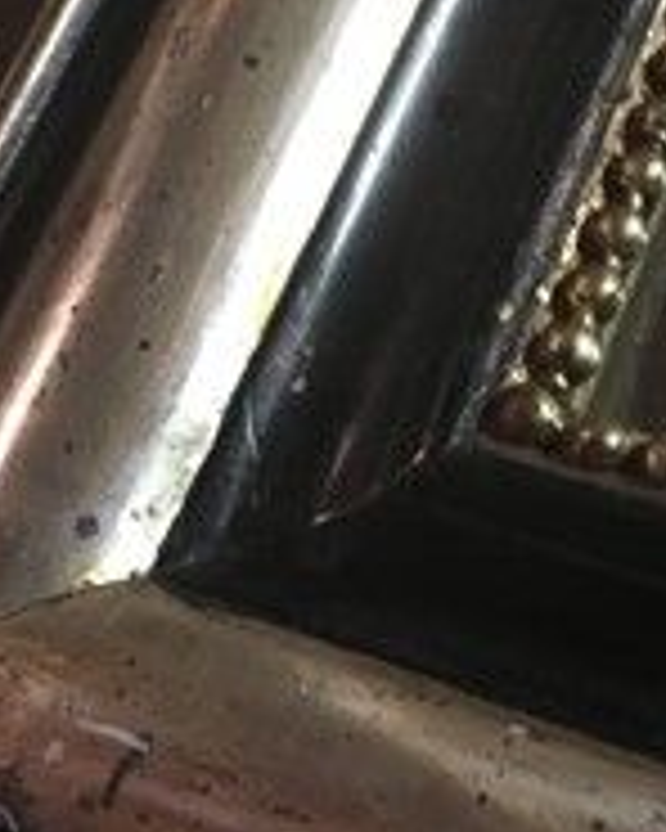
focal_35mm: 92
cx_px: 464
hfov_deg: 16.7
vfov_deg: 20.7
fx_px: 2267
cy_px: 256
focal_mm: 4.15
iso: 400
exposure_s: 1/17
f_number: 2.2
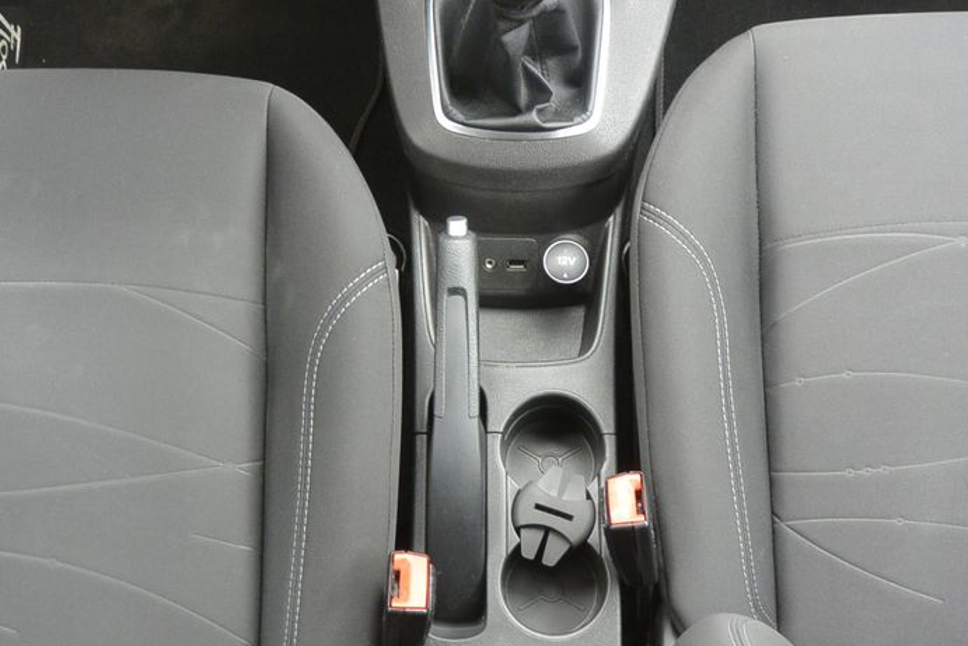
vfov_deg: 30.8
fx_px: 1156
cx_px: 527
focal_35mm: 43
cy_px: 466
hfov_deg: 45.4
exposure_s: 1/60
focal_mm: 11
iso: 450
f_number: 3.5
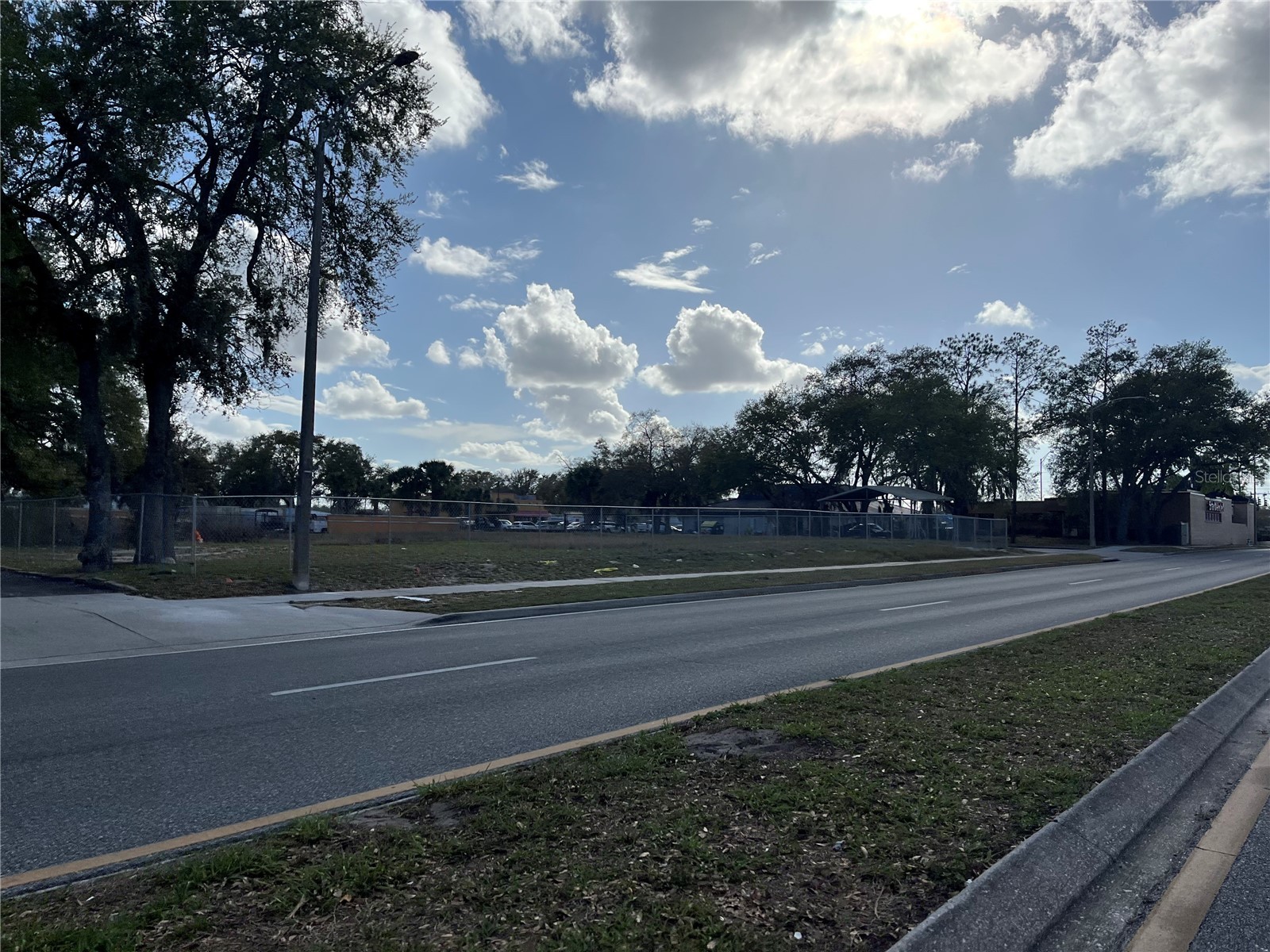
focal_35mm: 26
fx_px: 954
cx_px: 635
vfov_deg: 53.1
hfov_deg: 67.3
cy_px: 476
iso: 50
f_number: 1.6
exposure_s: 1/9901
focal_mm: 5.1
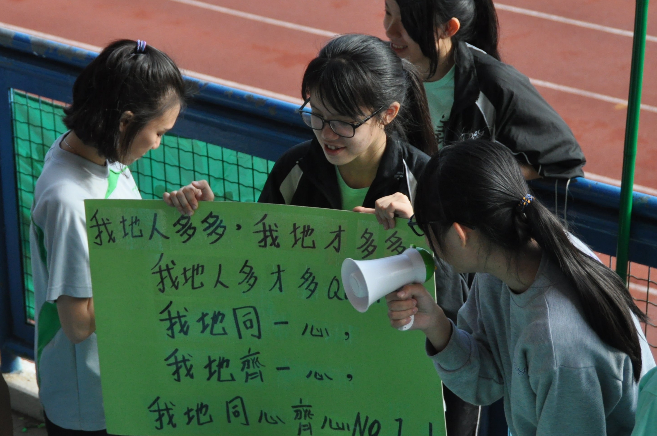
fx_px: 2260
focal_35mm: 124
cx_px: 309
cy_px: 187
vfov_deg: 11.0
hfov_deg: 16.5
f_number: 4.8
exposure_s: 1/2500
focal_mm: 56
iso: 1000
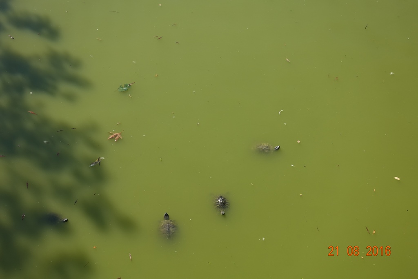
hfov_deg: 33.4
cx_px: 209
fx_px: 697
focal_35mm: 60
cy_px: 140
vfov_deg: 22.6
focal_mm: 22.18
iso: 125
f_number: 4
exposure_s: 1/640
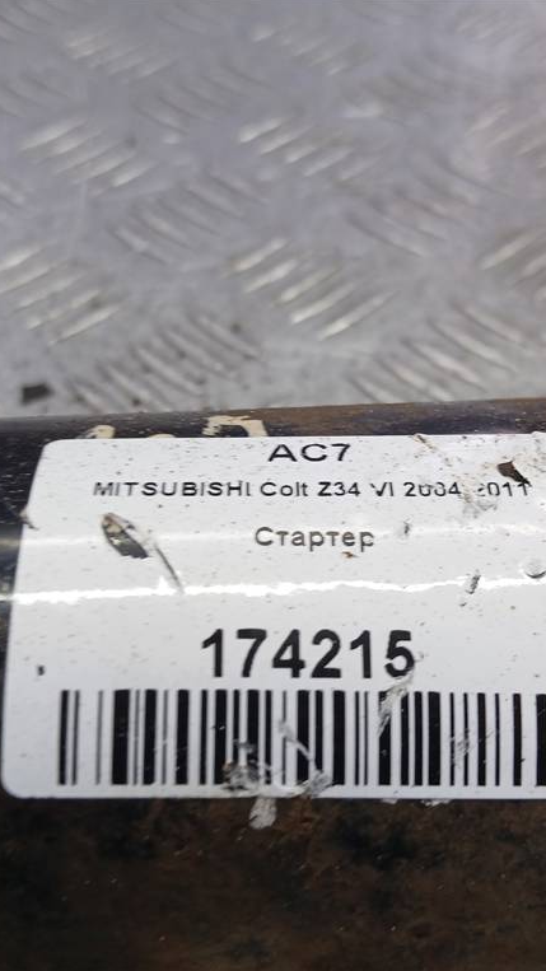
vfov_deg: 52.8
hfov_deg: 31.2
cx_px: 291
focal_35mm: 38
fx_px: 978
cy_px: 484
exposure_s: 1/50
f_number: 1.8
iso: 50
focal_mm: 3.98
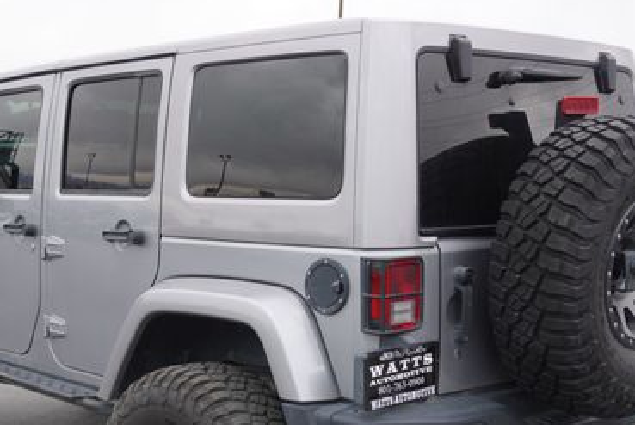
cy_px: 330
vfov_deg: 22.5
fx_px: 1057
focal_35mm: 60
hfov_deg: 33.3
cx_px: 234
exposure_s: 1/80
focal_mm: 23
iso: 100
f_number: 5
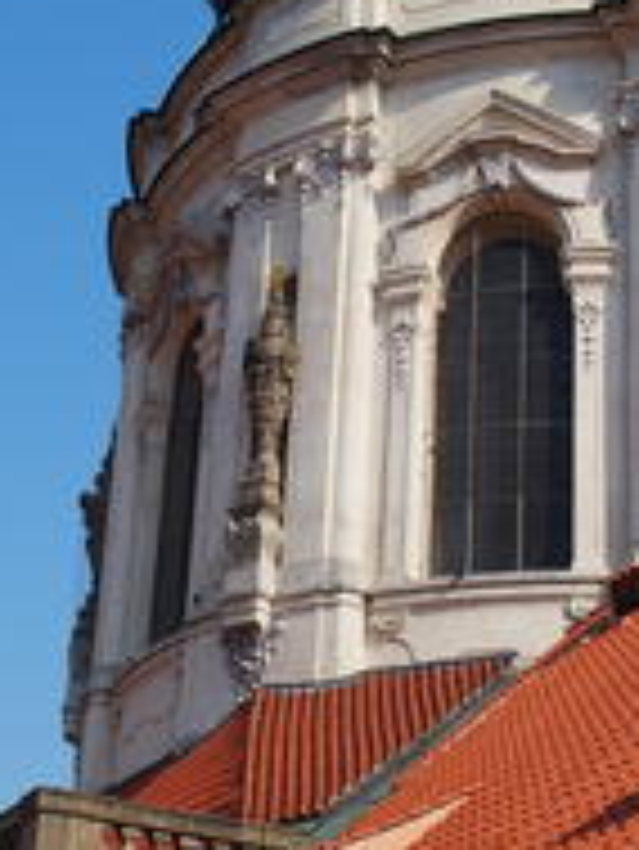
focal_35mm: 76
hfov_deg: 19.4
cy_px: 513
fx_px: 1868
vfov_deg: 25.6
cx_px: 306
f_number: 4.5
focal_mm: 6.7
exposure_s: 1/800
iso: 100
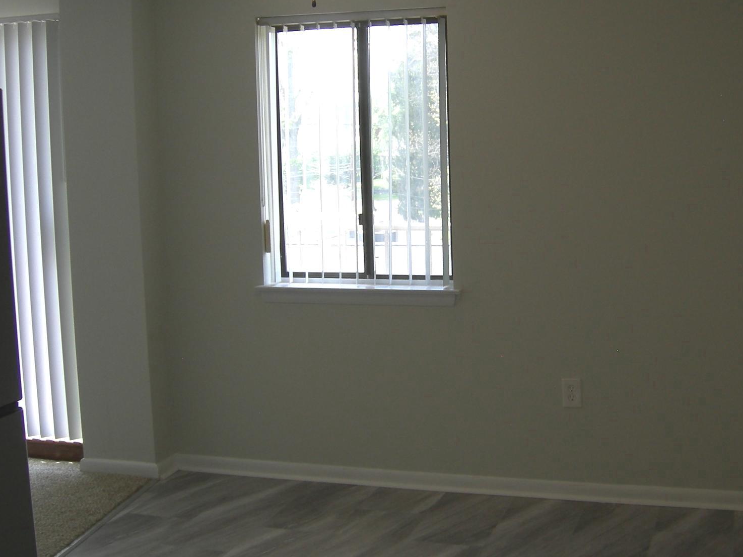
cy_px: 220
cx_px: 448
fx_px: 1073
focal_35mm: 50
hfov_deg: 38.0
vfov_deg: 29.0
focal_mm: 7.5
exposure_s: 1/68.4
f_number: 3.4
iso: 64
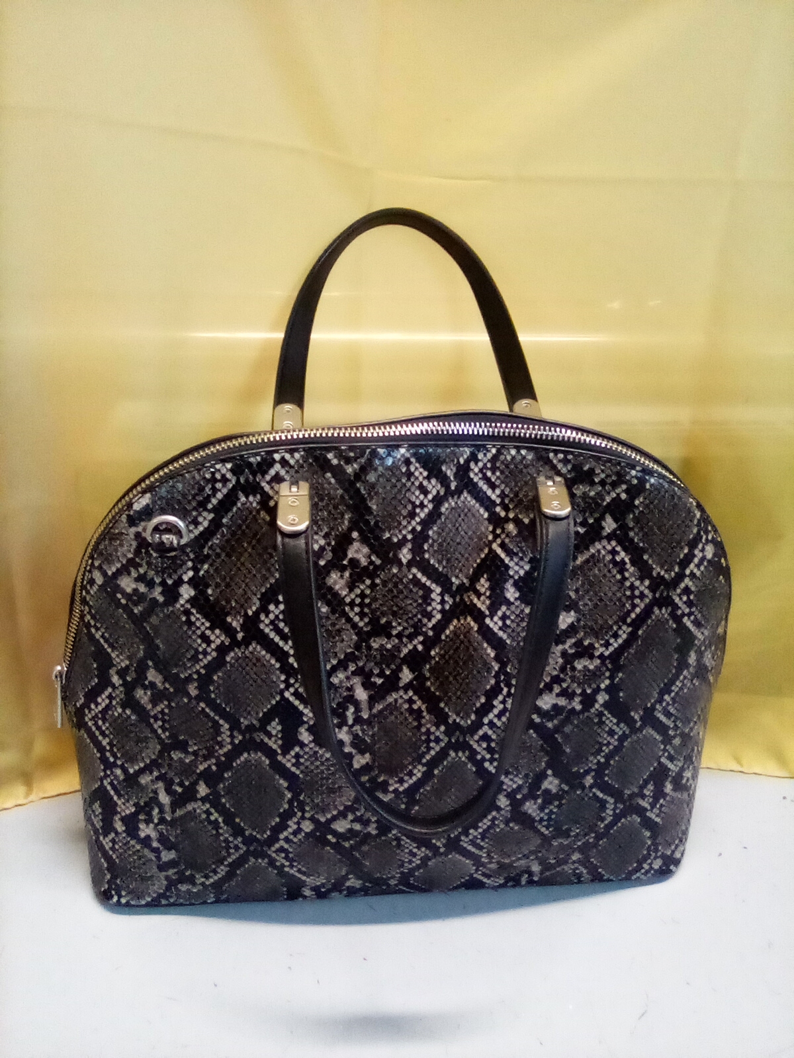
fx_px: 856
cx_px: 397
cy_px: 529
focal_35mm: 28
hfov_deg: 49.7
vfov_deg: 63.4
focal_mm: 2.27
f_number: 2.2
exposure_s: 1/25
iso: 275
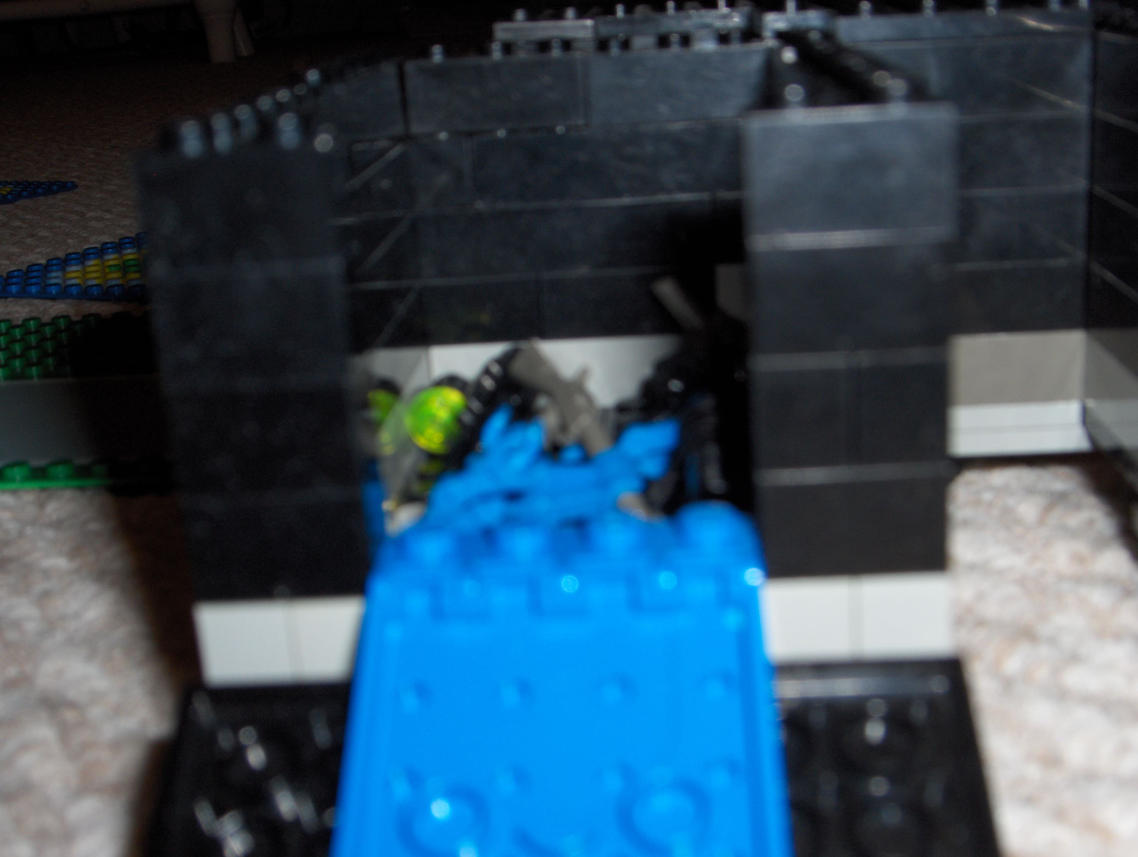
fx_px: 1448
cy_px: 428
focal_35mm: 44
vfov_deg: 32.9
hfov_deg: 42.9
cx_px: 569
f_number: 5
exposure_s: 1/60
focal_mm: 9
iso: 100
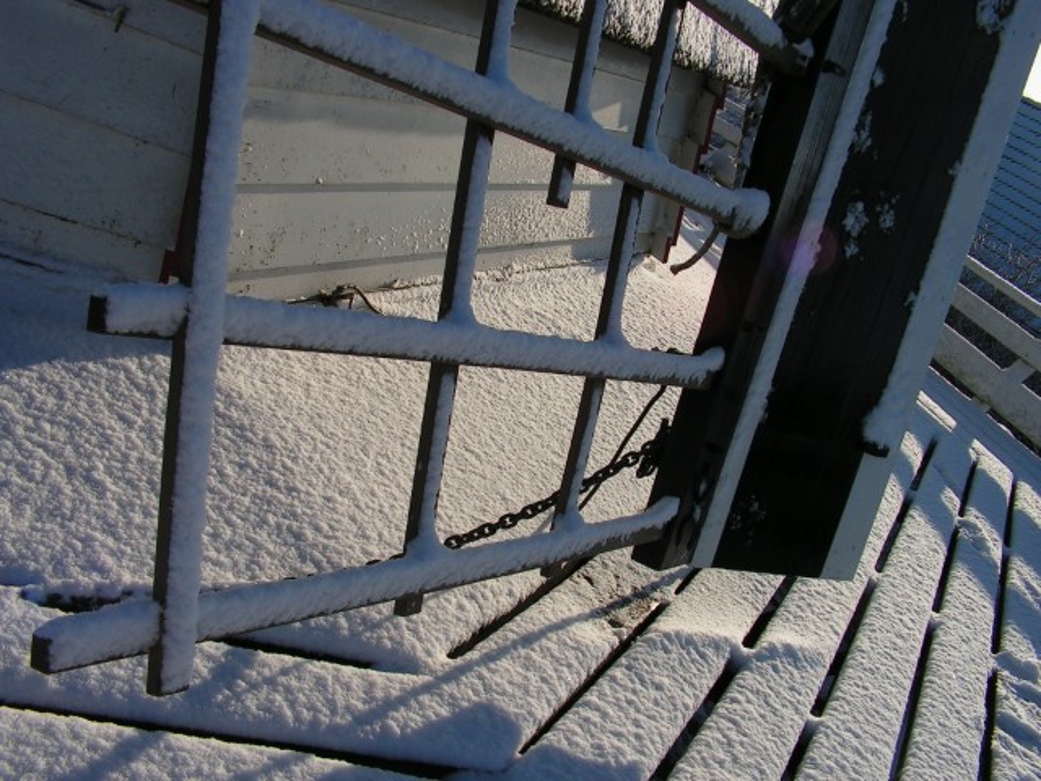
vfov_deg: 37.7
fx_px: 1143
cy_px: 390
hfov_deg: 49.0
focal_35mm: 38
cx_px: 520
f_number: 4.8
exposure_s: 1/1000
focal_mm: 6.4
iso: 64
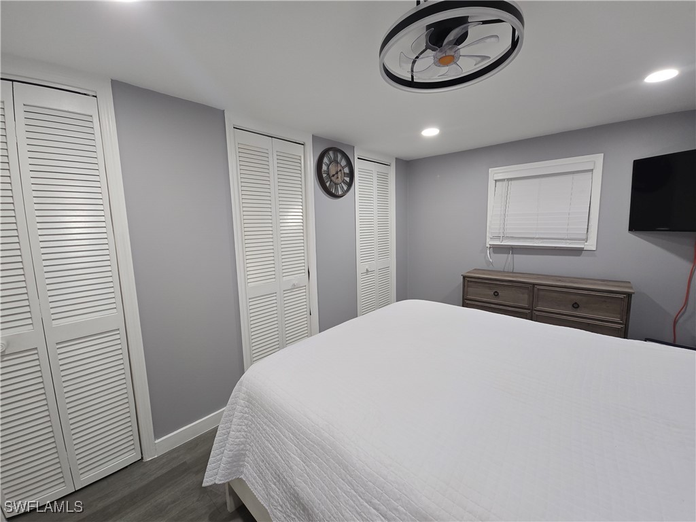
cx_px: 348
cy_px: 261
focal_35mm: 13
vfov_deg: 89.9
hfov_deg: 106.2
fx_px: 261
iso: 125
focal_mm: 2.2
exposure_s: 1/60
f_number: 2.2
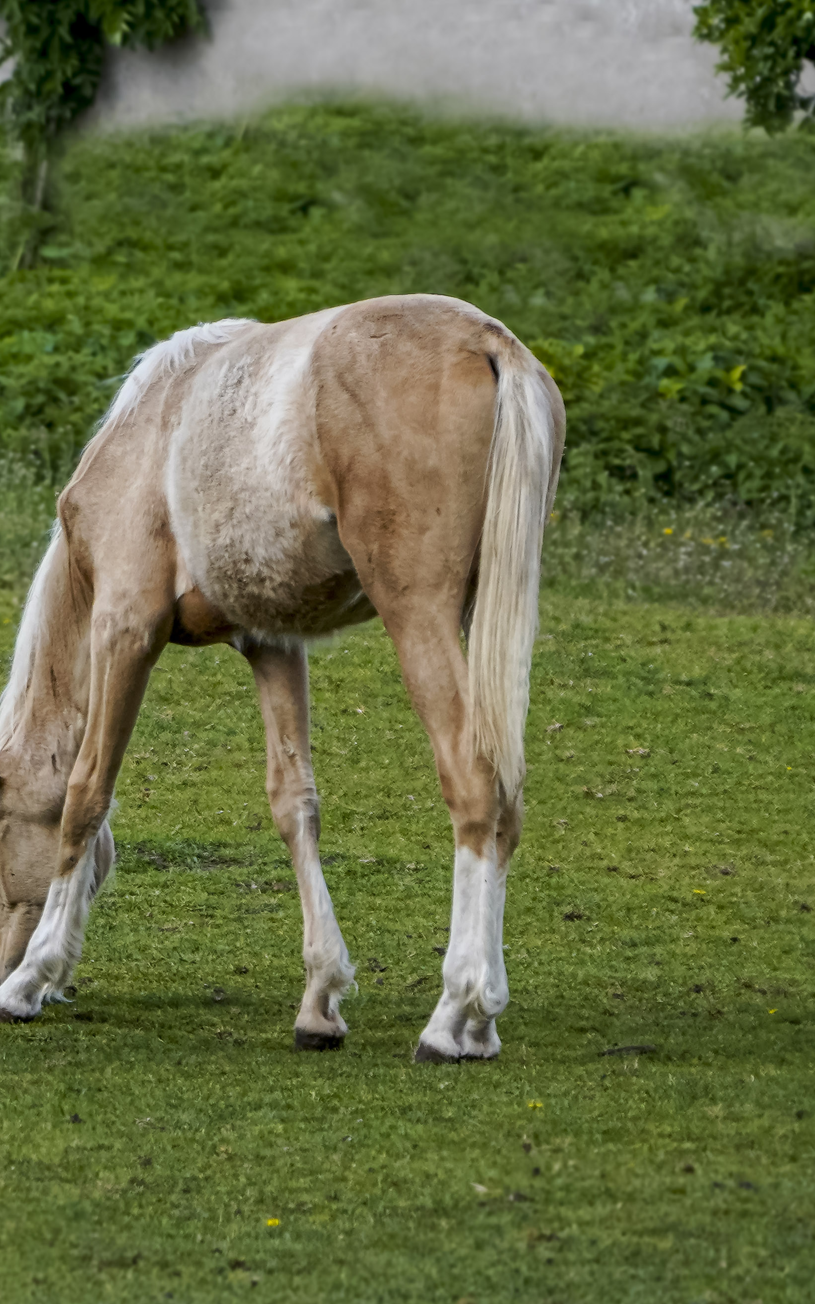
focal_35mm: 658
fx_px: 23385
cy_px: 652
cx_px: -112
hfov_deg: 2.0
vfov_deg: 3.2
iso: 1000
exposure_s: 1/1000
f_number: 8
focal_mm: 287
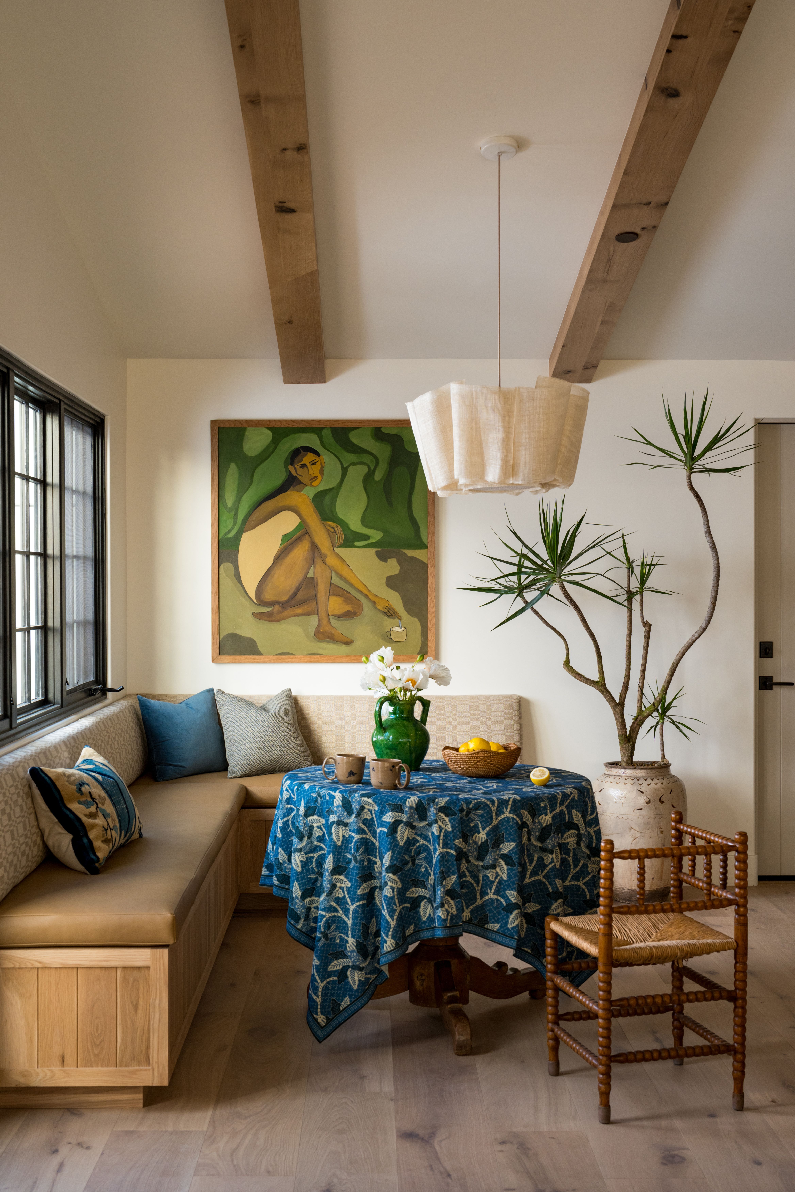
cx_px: 398
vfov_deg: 44.5
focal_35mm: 44
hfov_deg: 30.5
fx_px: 1457
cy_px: 596
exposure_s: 1/25
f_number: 8
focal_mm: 44
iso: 500
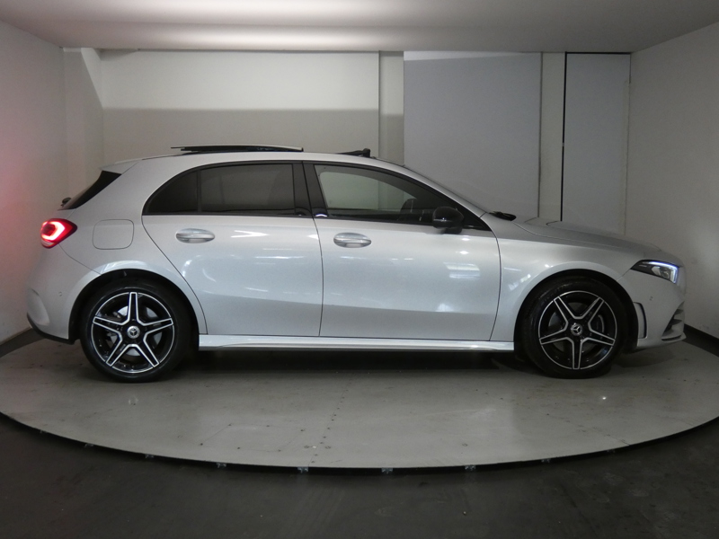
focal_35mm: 43
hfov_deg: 43.9
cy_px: 270
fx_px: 893
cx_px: 360
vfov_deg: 33.6
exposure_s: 1/80
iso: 500
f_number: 3.7
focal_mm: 7.8
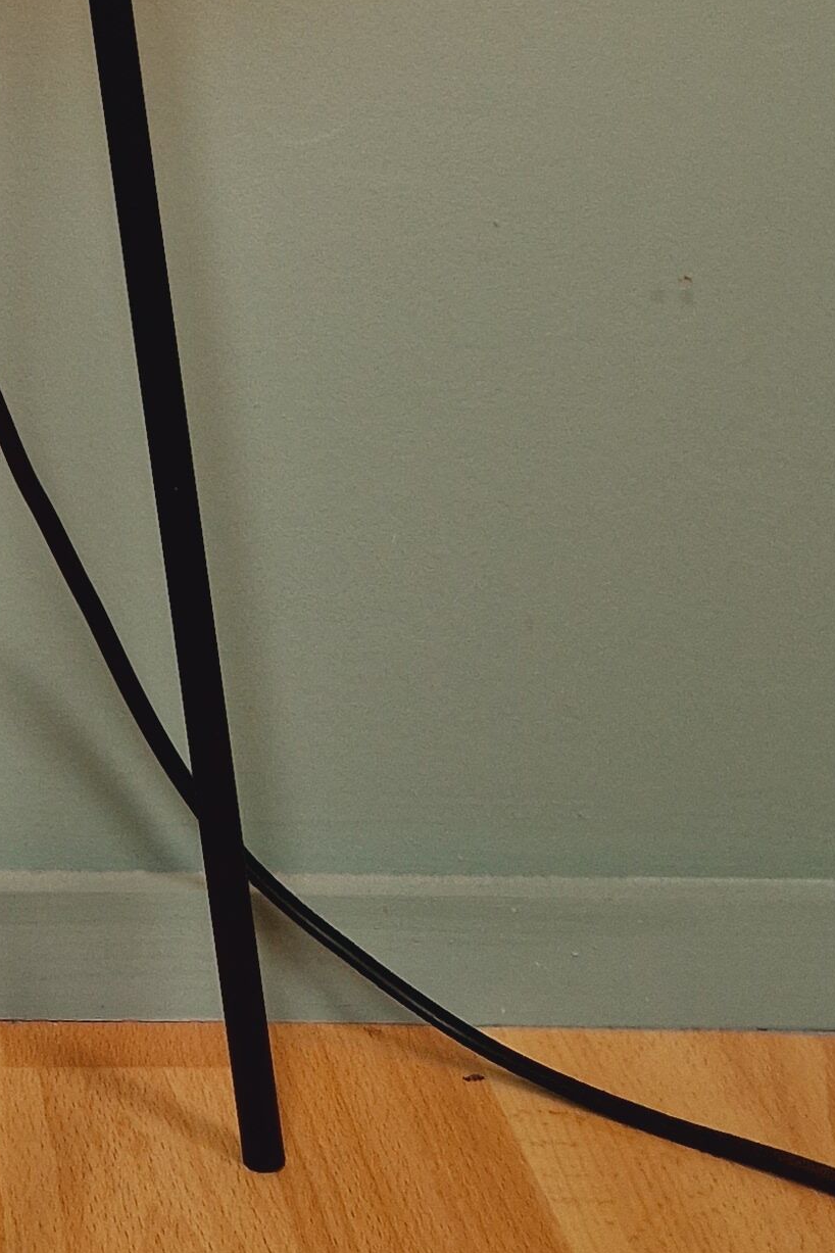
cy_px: -191
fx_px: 2714
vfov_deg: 24.0
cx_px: -95
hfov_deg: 16.9
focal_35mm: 78
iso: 50
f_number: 1.8
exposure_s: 1/100
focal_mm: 5.4
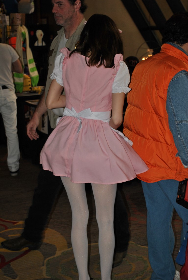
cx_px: 94
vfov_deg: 28.0
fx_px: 562
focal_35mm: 72
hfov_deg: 19.0
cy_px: 140
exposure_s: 1/60
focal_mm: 48
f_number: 5.6
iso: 200
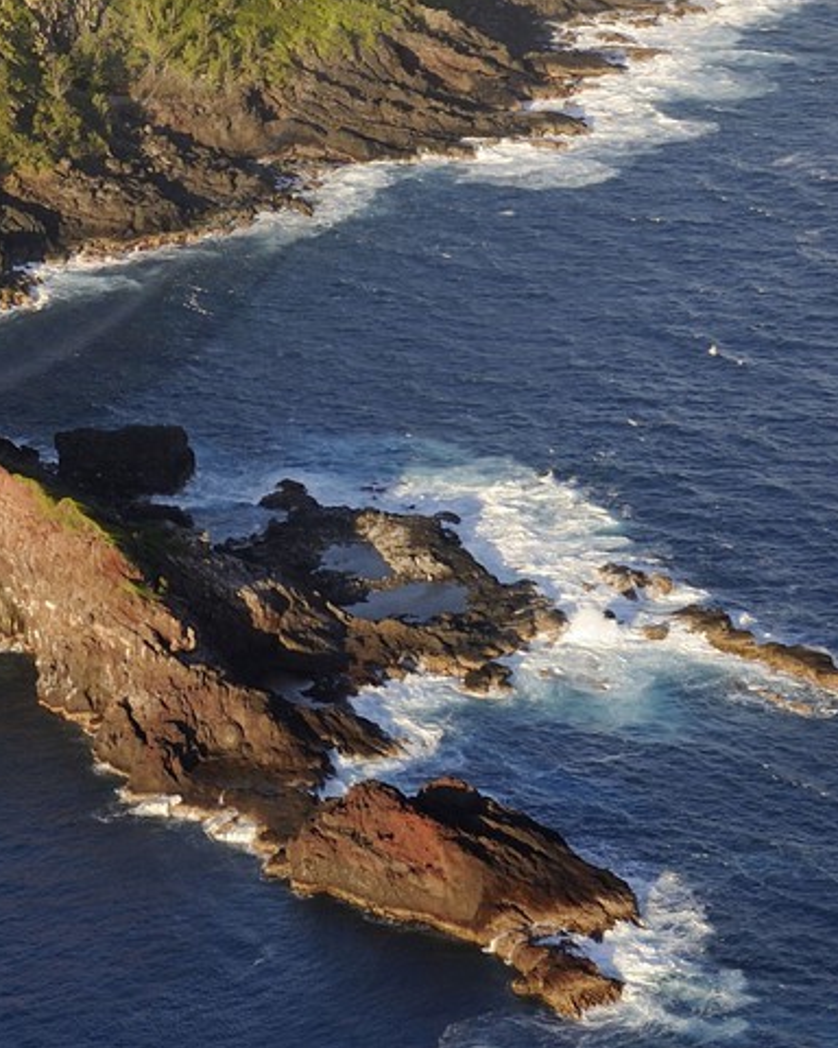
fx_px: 4650
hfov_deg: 10.1
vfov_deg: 12.6
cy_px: -168
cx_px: -247
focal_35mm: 150
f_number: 6.3
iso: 400
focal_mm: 48
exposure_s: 1/640
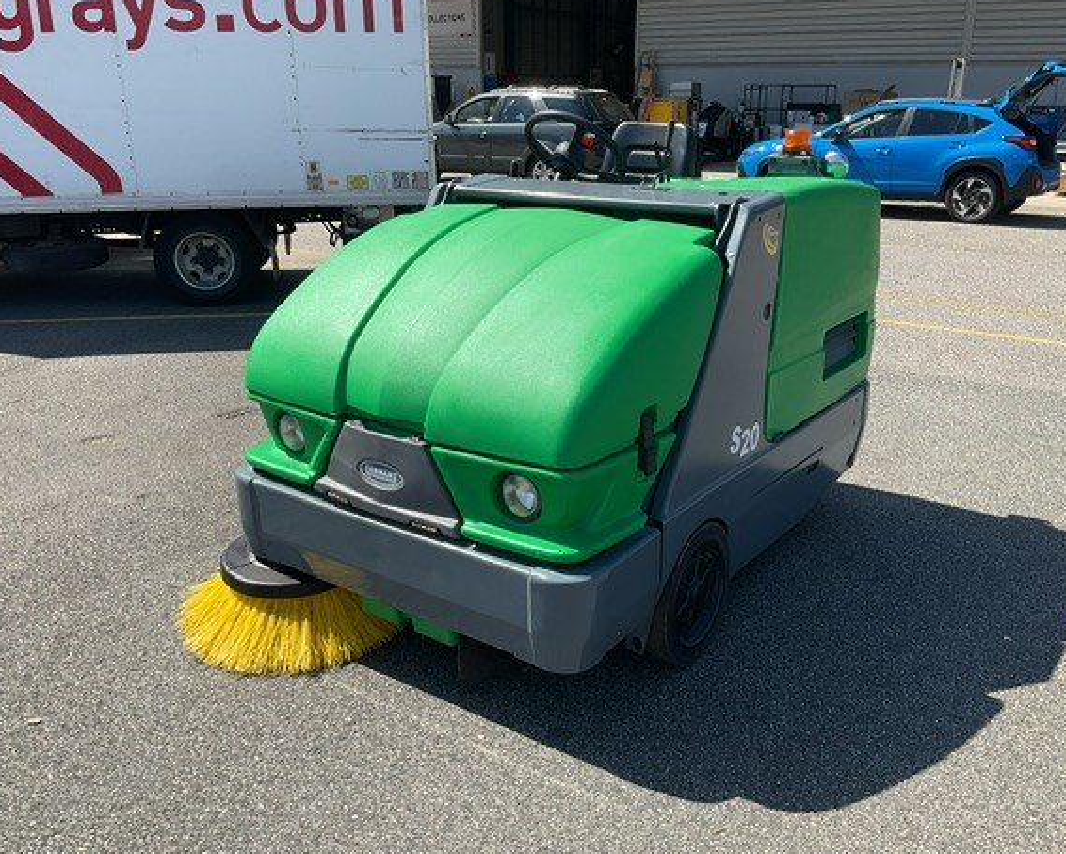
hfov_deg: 55.6
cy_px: 424
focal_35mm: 32
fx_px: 1010
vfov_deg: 45.8
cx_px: 571
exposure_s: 1/1490
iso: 16
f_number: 1.8
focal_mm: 3
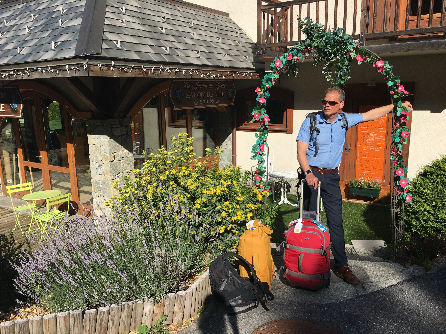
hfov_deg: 61.7
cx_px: 223
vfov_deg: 48.2
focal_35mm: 29
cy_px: 167
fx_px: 374
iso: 25
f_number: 2.2
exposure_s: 1/1603
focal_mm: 4.15
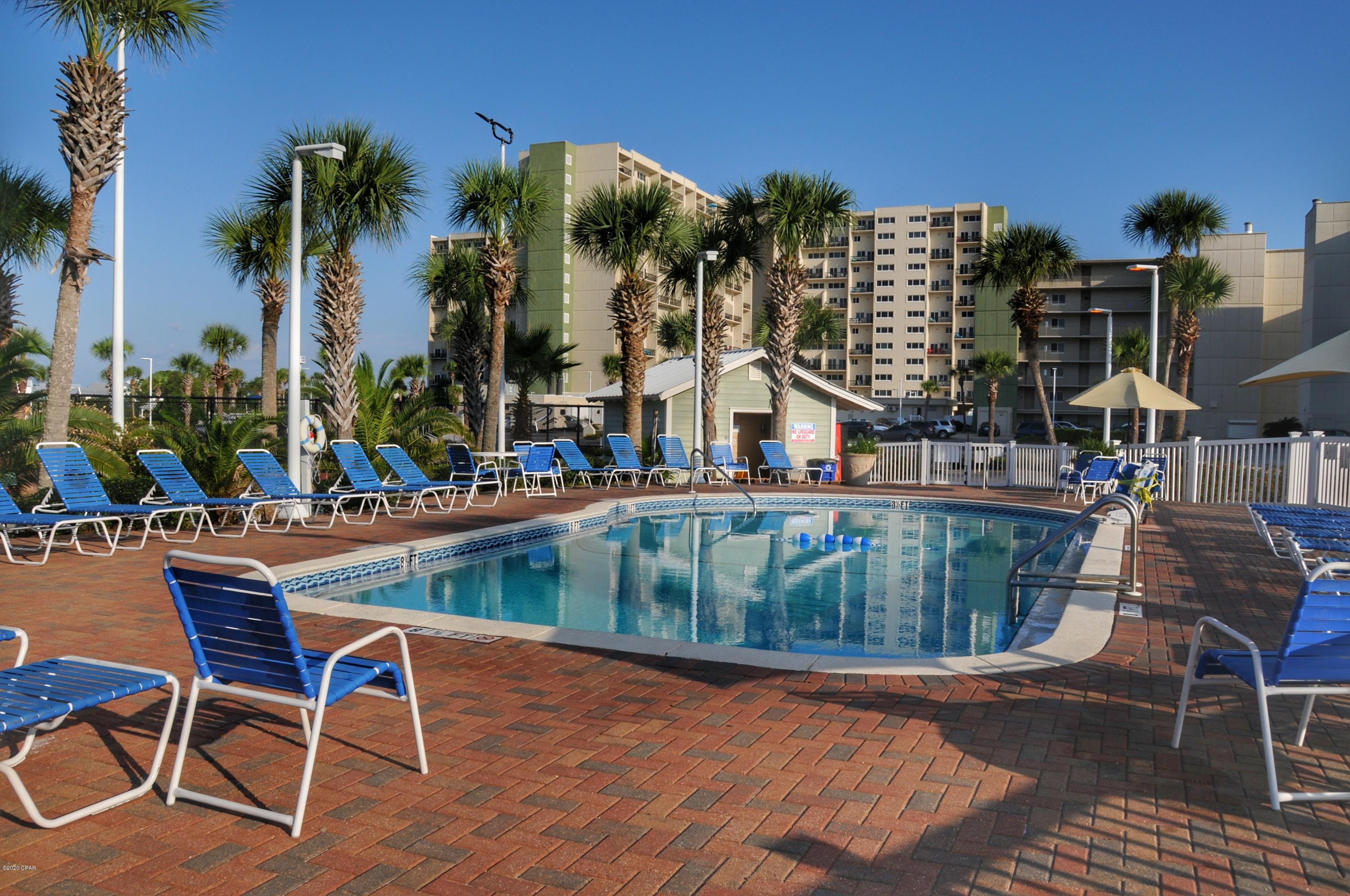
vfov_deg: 47.8
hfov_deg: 67.4
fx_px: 1011
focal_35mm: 27
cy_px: 448
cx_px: 675
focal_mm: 18
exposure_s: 1/500
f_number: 11
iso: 200
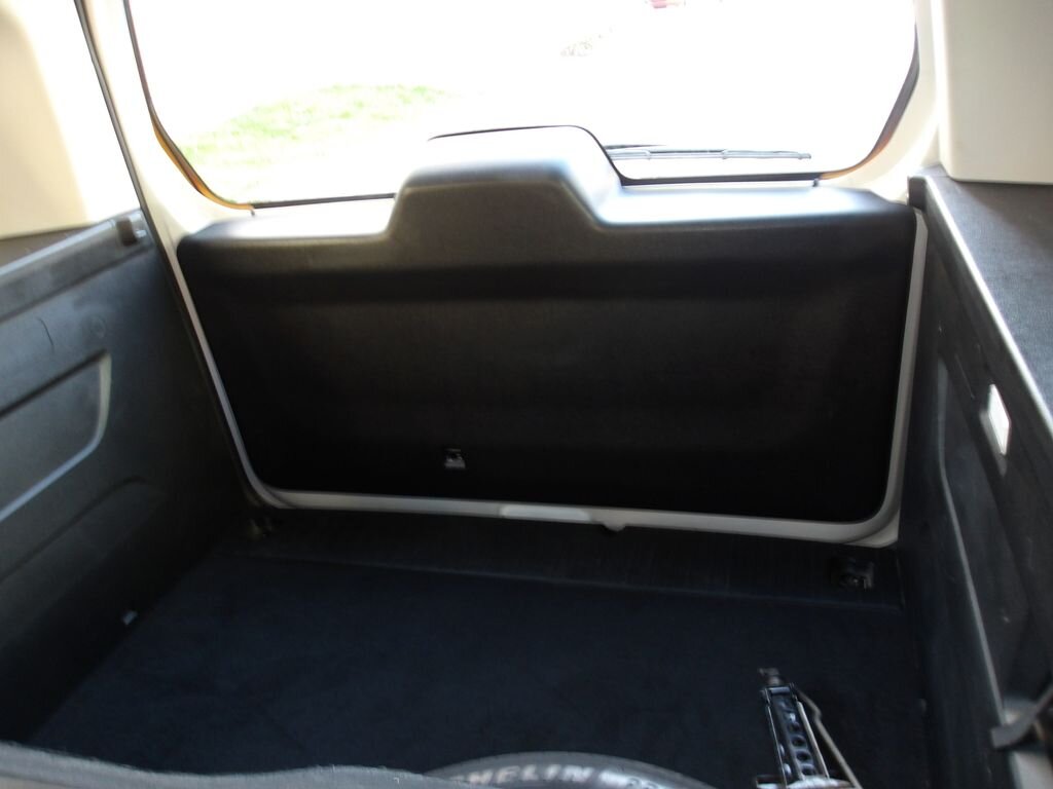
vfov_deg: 51.4
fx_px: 821
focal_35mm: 27
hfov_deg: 65.3
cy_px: 394
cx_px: 526
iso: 200
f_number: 3
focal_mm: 4.9
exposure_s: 1/15
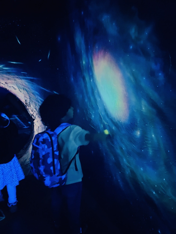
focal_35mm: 67
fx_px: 454
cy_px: 117
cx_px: 88
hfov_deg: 21.9
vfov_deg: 29.0
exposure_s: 1/24
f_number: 1.5
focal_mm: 5.7
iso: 5000
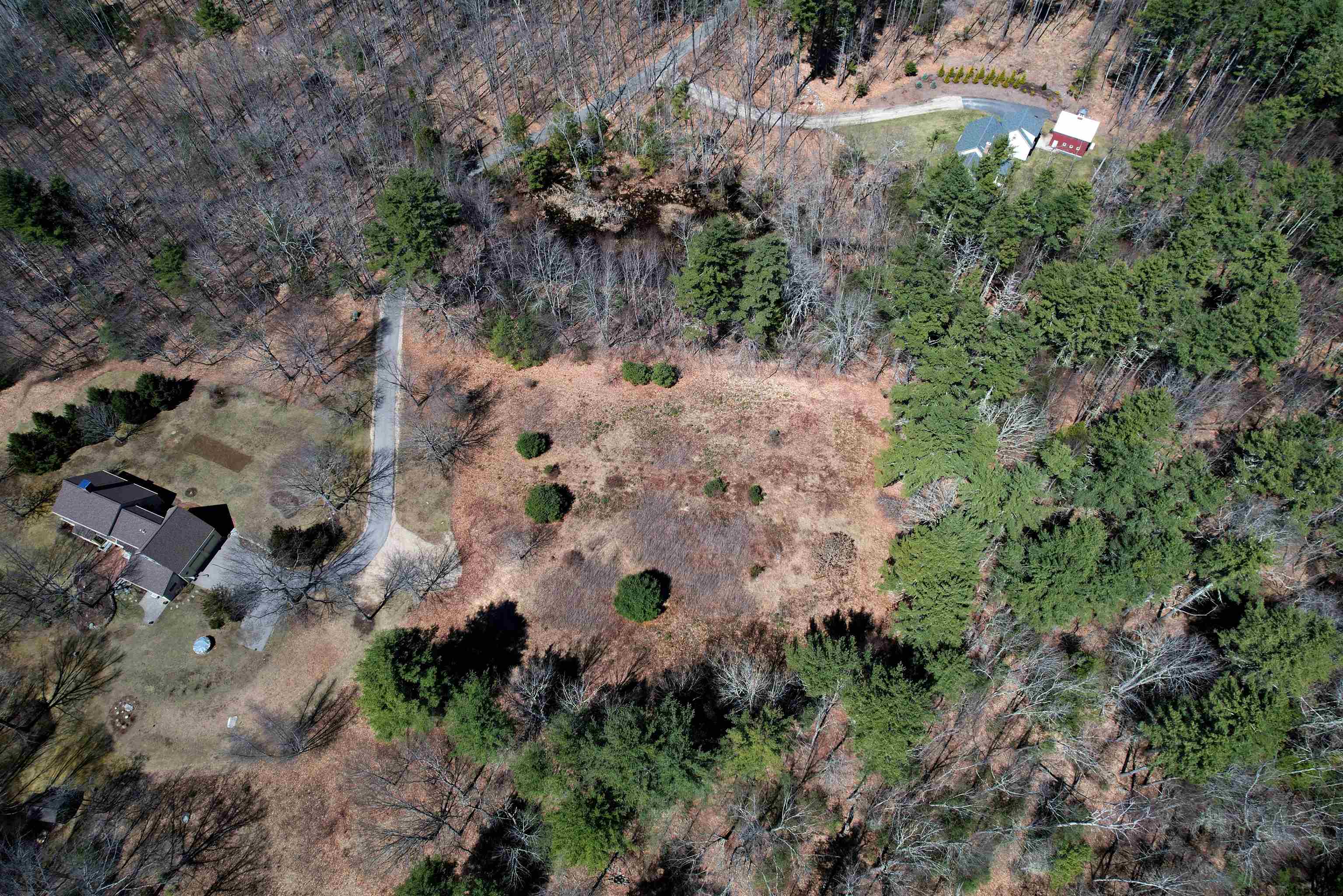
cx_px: 672
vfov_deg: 57.2
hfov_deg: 78.6
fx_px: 821
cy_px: 448
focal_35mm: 22
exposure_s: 1/1250
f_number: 2.8
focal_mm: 8.38
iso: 100
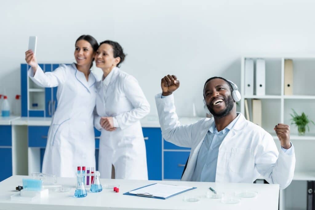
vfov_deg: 14.9
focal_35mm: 92
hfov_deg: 22.1
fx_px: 805
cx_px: 158
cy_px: 105
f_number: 3.5
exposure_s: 1/160
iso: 400
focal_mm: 92
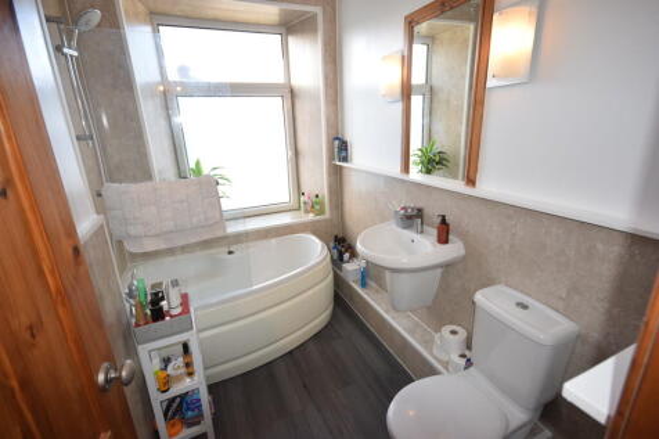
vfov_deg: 72.0
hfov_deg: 95.0
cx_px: 330
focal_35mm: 16
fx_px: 302
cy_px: 220
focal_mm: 11
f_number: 5.6
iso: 720
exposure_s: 1/125
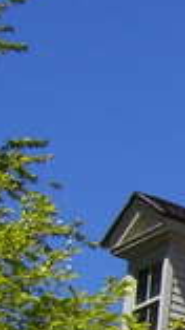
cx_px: 626
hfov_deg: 5.5
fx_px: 1749
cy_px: 502
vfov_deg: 10.4
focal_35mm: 200
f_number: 4.8
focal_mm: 6
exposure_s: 1/750
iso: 80
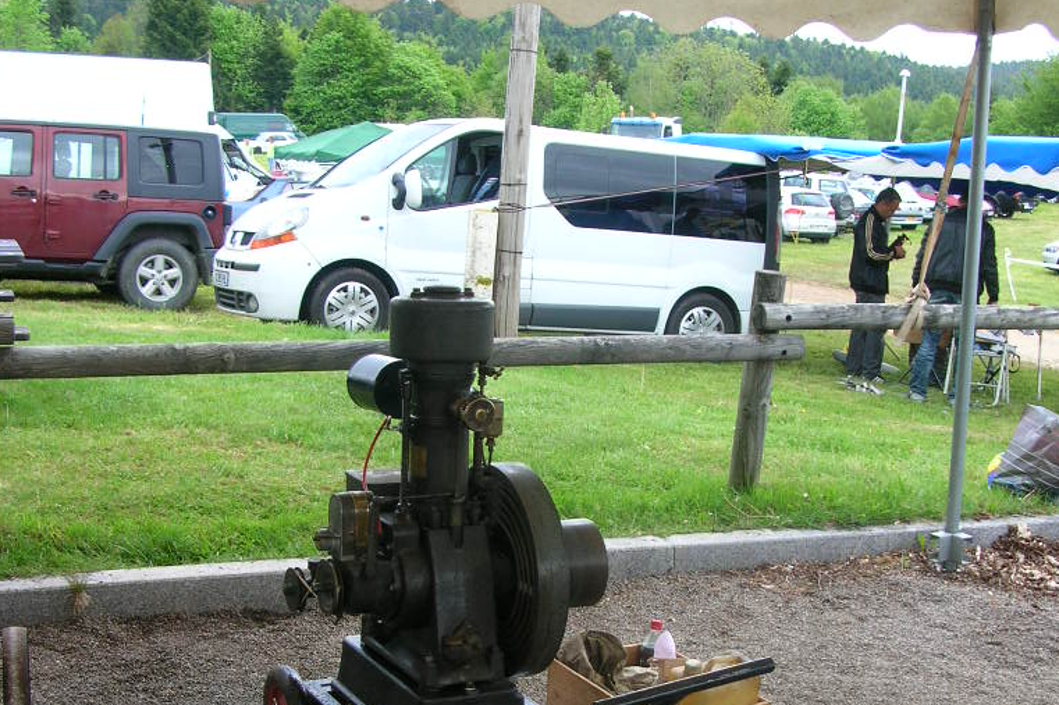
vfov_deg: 27.0
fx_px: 1441
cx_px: 532
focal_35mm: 49
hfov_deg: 40.4
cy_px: 570
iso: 50
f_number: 2.8
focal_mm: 5.8
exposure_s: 1/79.4
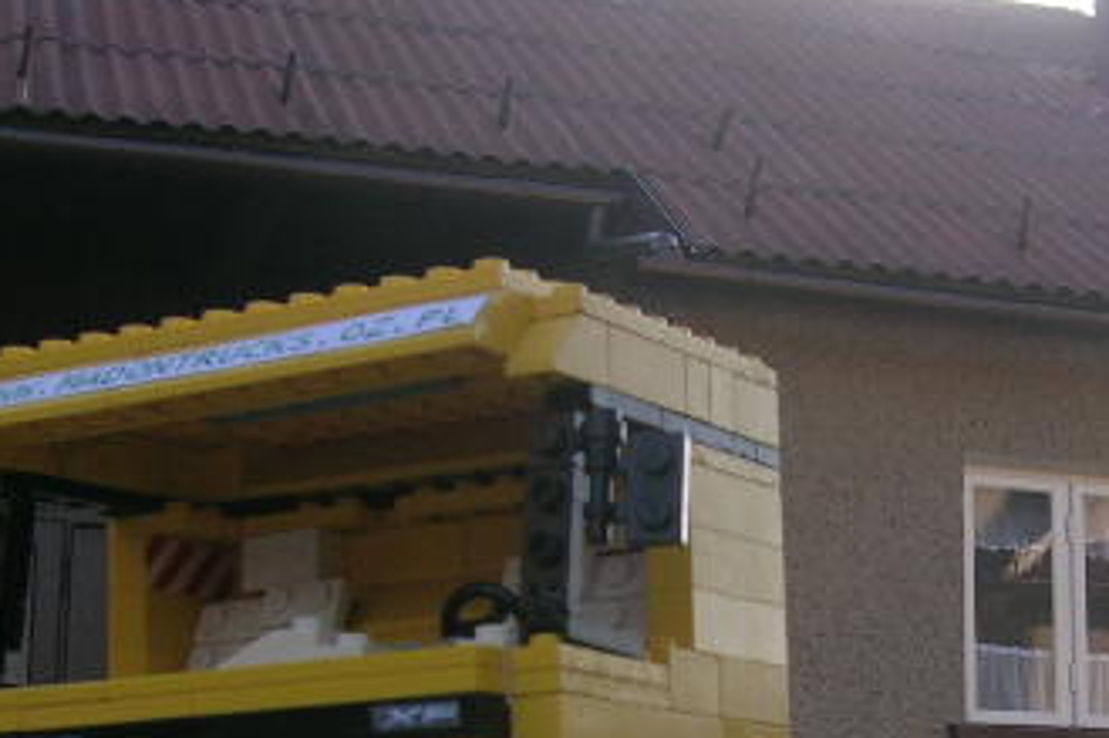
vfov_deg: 16.6
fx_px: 2494
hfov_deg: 24.6
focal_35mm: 81
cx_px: 907
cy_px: 691
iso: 50
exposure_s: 1/159
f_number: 5
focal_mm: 6.1
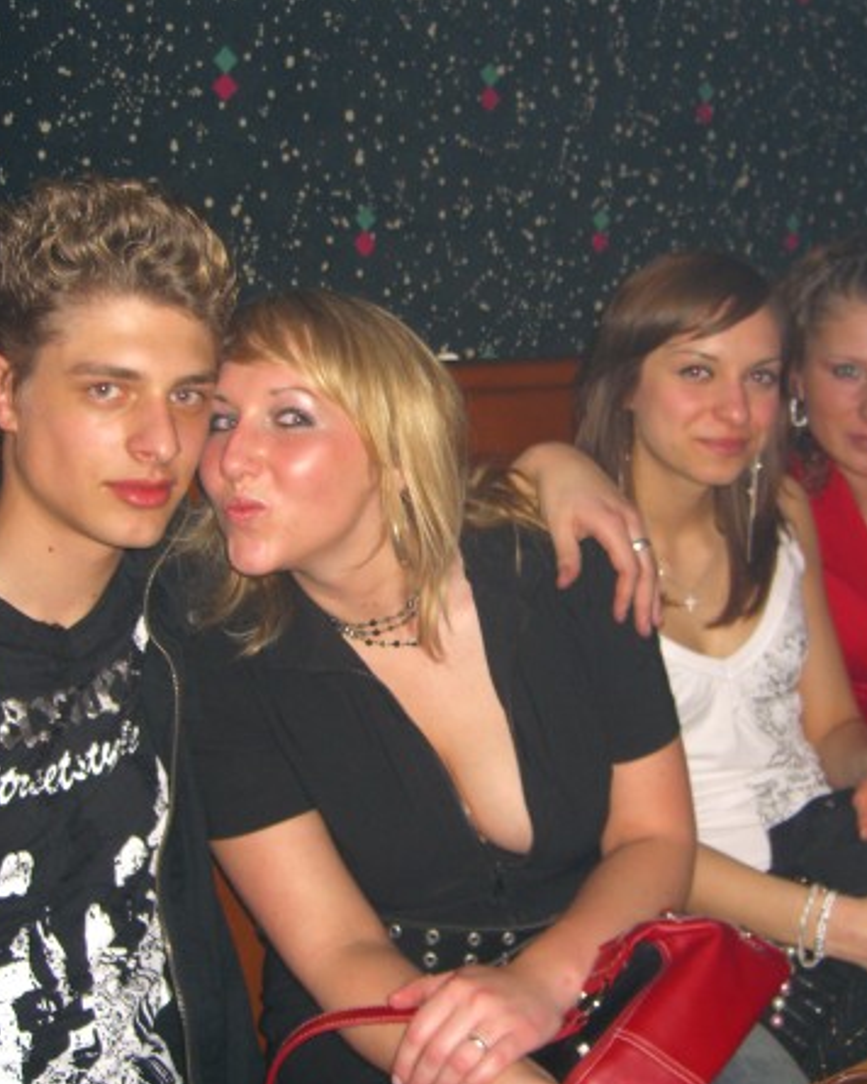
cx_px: 468
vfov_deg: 37.3
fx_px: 1604
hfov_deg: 30.2
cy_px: 541
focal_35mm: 50
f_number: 2.8
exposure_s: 1/60
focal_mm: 7.9
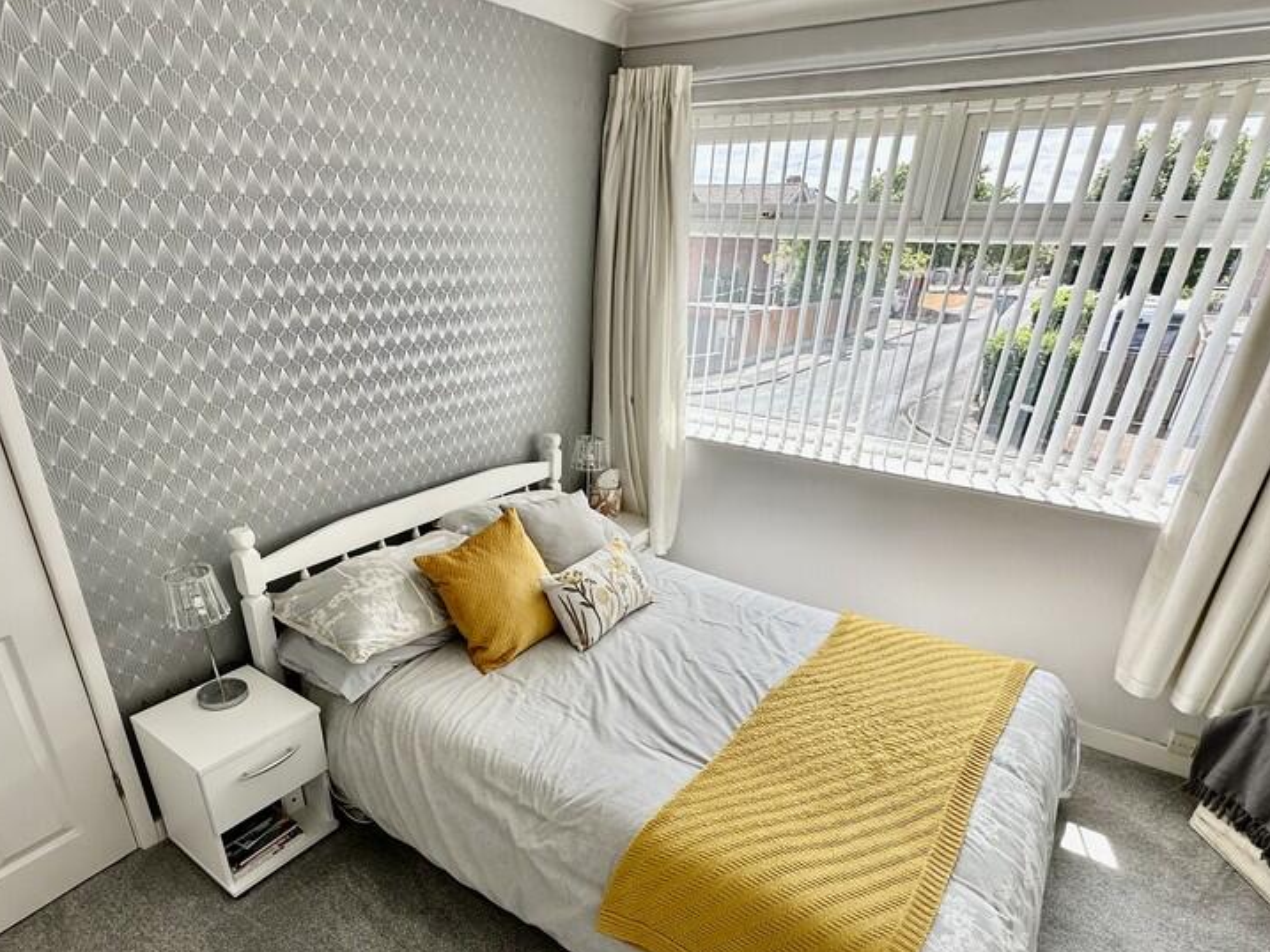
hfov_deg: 81.5
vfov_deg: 64.6
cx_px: 572
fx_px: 734
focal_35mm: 20
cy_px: 621
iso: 40
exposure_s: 1/254
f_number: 2.2
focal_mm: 2.22
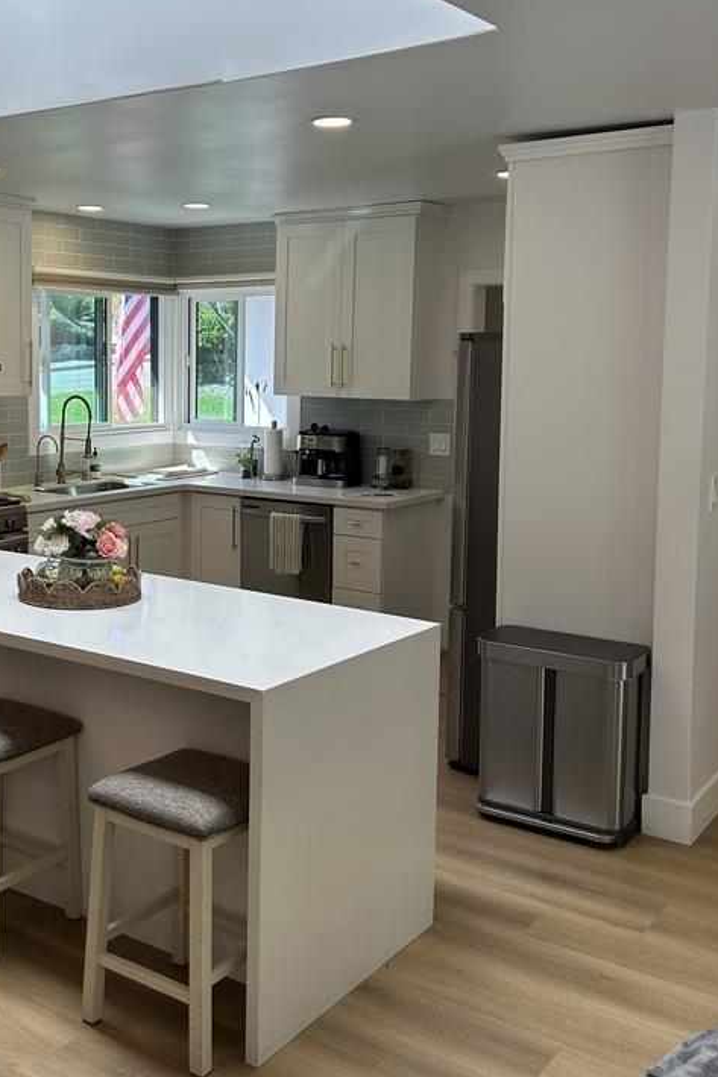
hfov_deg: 33.7
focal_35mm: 39
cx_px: 202
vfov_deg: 49.3
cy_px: 447
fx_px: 1167
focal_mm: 5.7
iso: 50
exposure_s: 1/294
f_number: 1.5
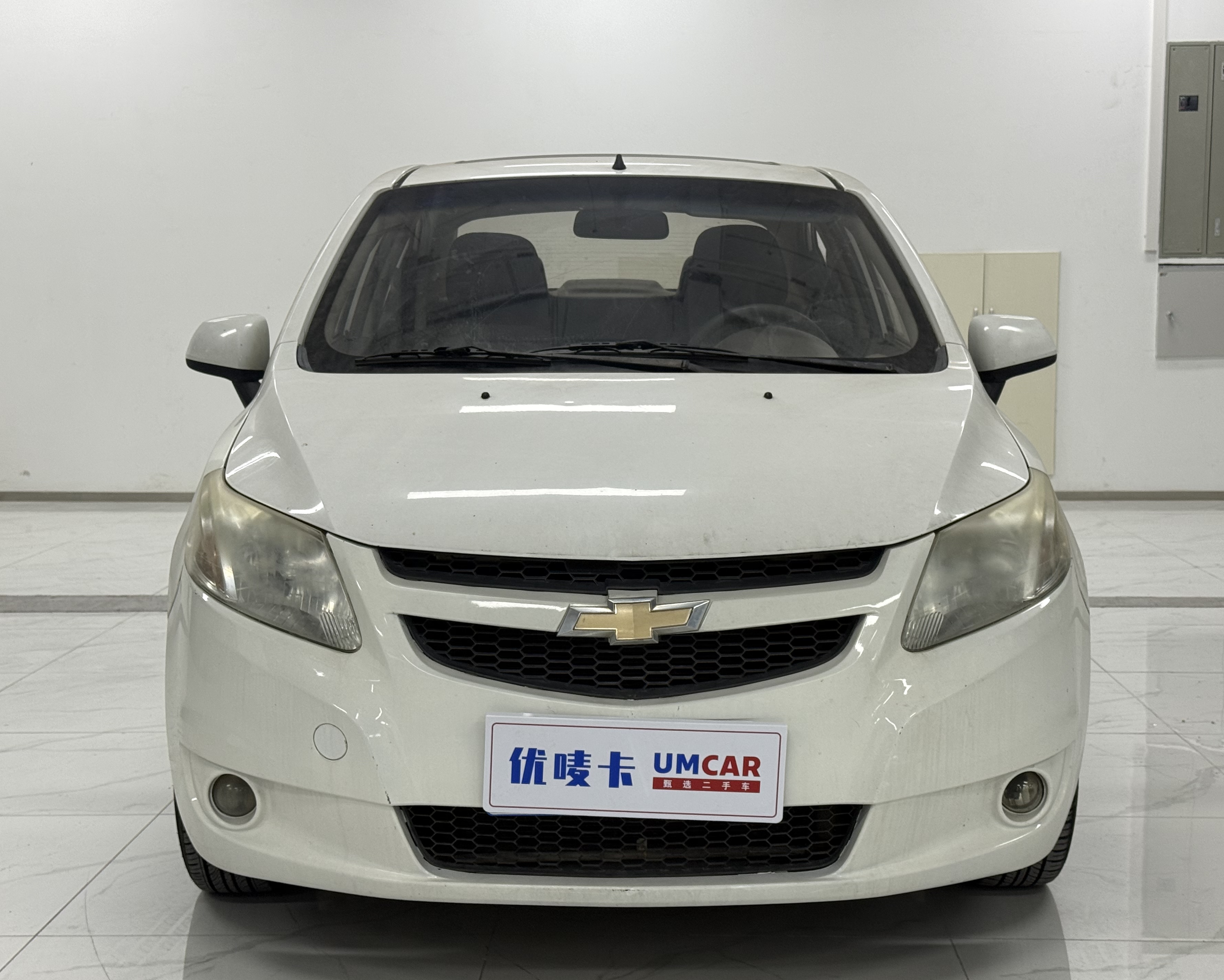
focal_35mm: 53
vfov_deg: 28.6
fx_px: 1920
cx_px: 632
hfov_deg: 35.4
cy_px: 517
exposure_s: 1/100
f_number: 1.78
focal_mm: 6.76
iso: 80
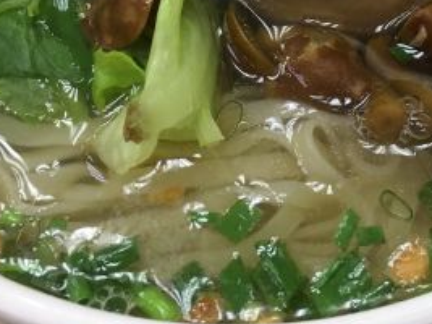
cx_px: 283
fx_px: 948
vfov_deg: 18.2
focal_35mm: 76
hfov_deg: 25.6
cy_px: -80
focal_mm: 4.15
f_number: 2.2
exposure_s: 1/33
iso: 125
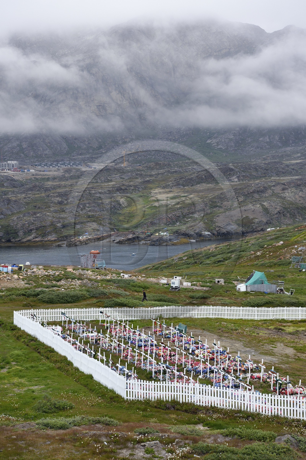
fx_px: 893
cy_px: 230
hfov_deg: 19.4
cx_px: 153
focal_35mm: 70
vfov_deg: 28.9
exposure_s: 1/200
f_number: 8
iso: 400
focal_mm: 70
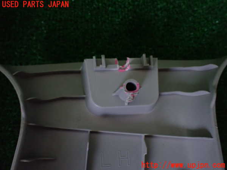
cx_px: 114
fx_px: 197
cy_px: 85
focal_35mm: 30
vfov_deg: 46.8
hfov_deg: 60.0
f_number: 2.3
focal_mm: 5.4
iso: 800
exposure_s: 1/40
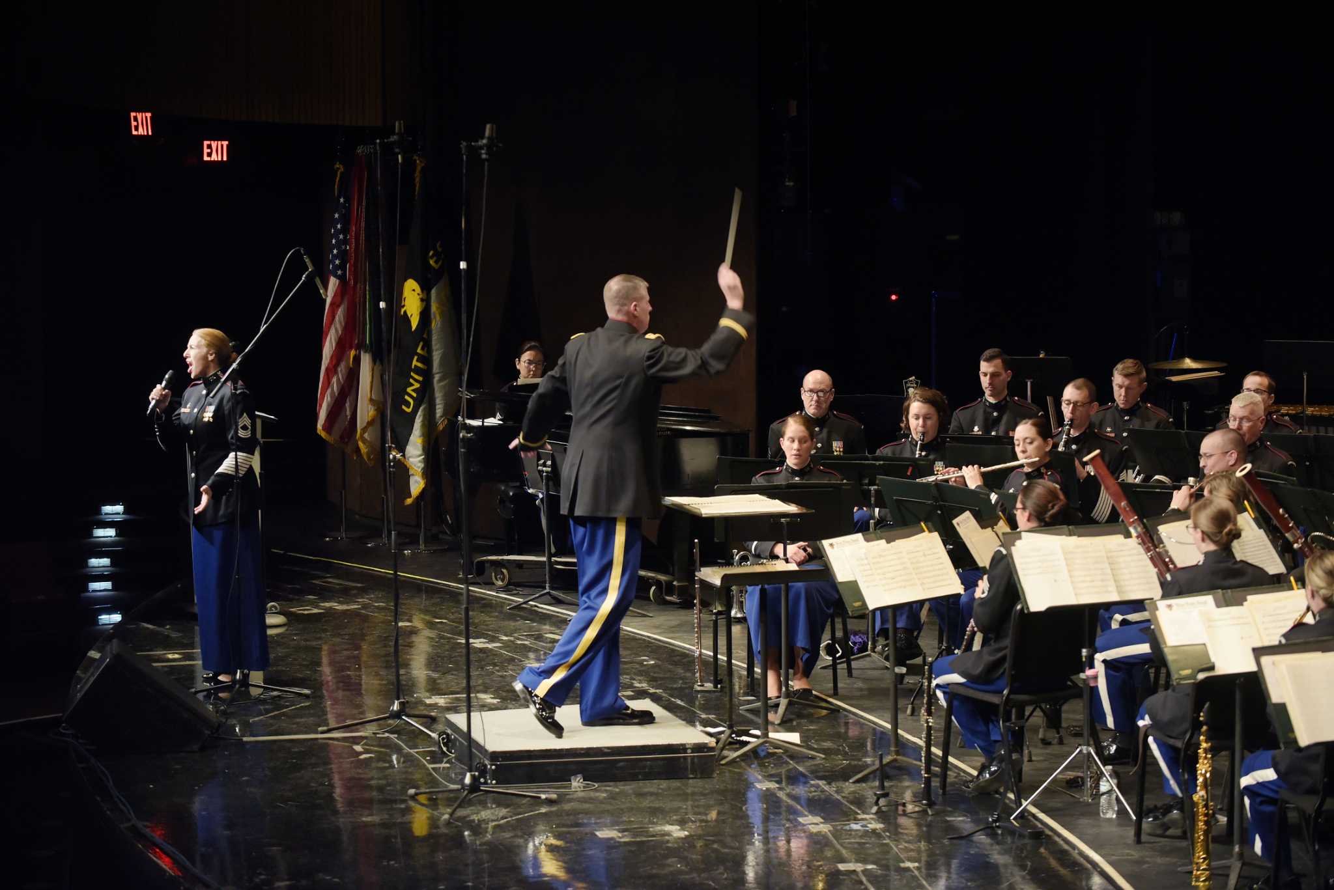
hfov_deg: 20.8
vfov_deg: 14.0
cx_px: 667
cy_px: 445
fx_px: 3633
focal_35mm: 98
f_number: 2.8
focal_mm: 98
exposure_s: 1/80
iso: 1600
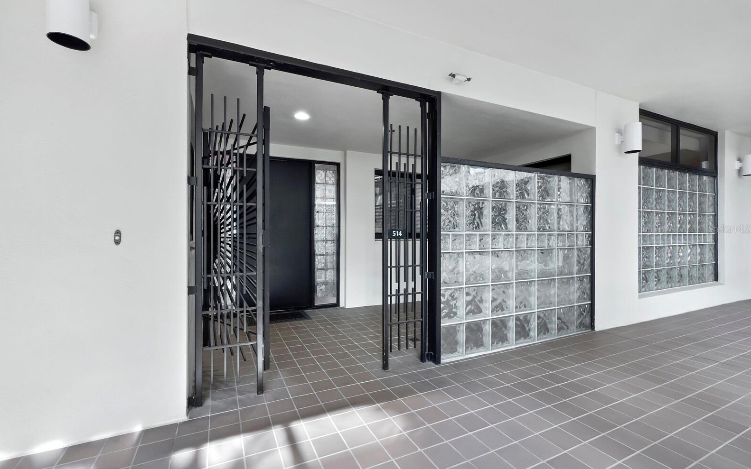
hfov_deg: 101.5
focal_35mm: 15
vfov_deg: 74.8
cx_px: 374
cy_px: 229
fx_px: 307
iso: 400
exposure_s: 1/6
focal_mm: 7
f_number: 11
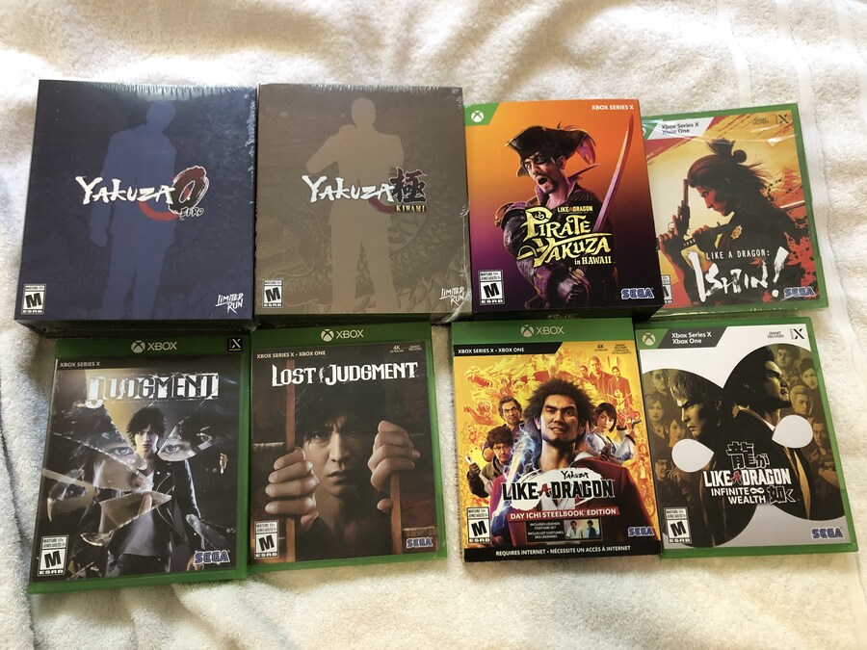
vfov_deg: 49.7
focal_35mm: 28
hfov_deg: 63.4
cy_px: 325
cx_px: 434
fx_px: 701
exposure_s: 1/15
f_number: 1.8
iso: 50
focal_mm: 3.99
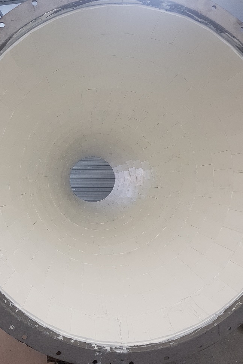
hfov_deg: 46.4
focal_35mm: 28
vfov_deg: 65.5
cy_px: 186
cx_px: 115
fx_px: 283
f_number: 1.7
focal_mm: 4.2
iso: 64
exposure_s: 1/100
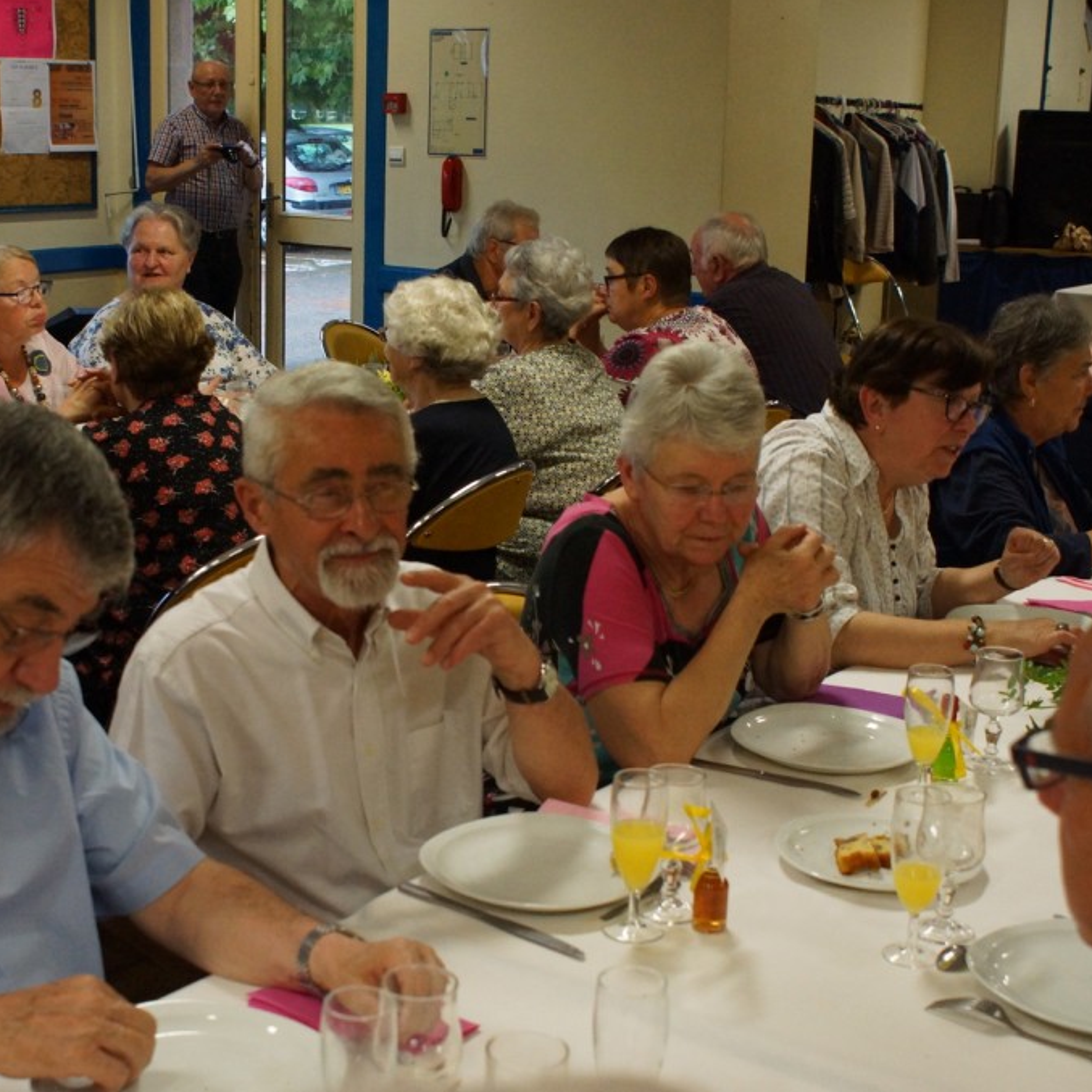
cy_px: 544
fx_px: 1927
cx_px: 403
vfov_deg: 31.6
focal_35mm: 54
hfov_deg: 31.5
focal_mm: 28
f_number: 4.5
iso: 1600
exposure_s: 1/80
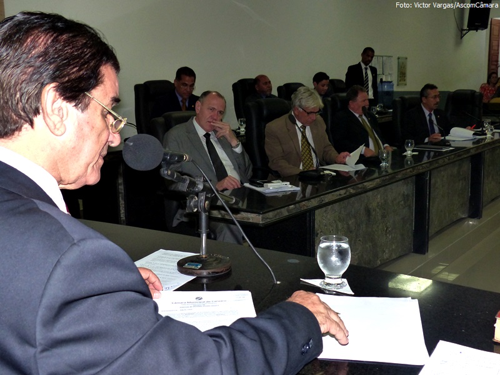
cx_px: 250
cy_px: 188
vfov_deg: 35.1
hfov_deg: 45.8
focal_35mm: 41
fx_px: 592
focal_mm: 7.4
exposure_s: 1/60
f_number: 2.8
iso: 400
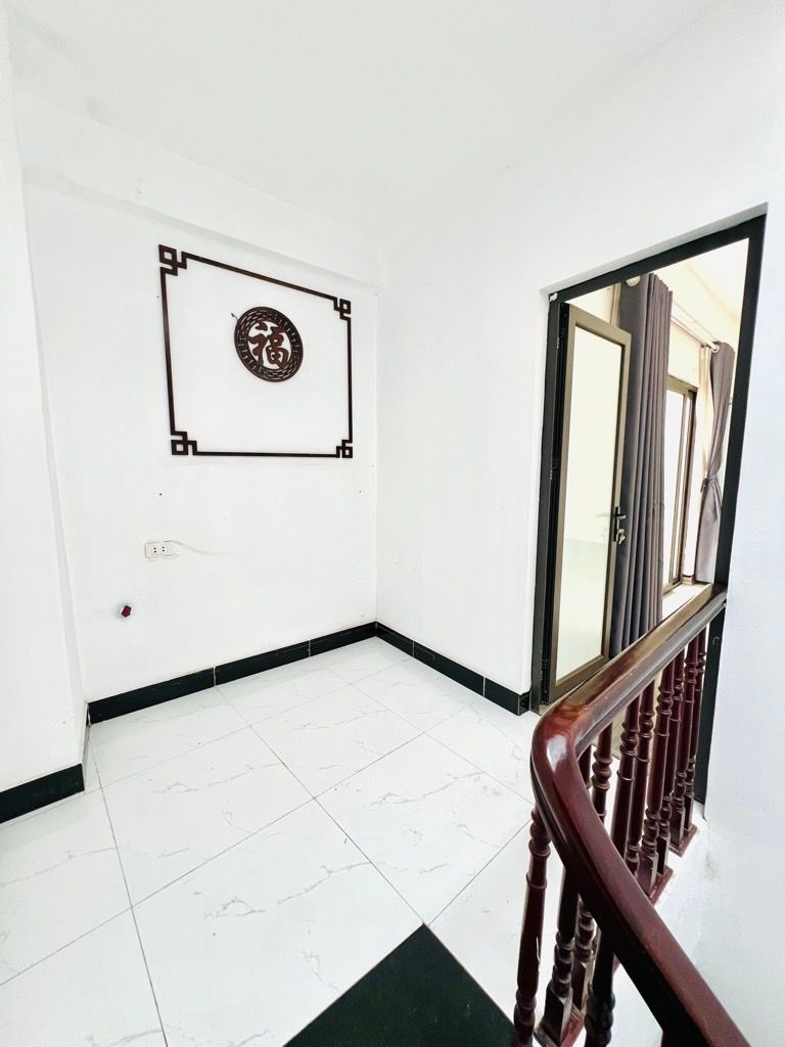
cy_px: 524
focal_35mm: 13
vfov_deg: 106.2
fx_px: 393
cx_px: 392
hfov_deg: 89.9
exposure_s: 1/99
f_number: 1.8
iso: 125
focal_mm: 1.57
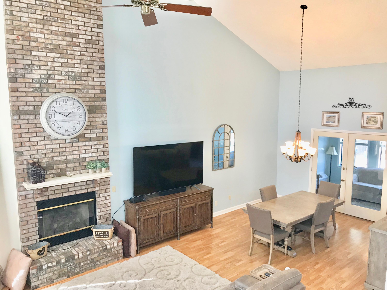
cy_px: 145
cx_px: 194
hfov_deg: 63.4
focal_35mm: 28
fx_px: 313
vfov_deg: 49.7
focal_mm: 3.99
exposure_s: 1/30
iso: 25
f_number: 1.8
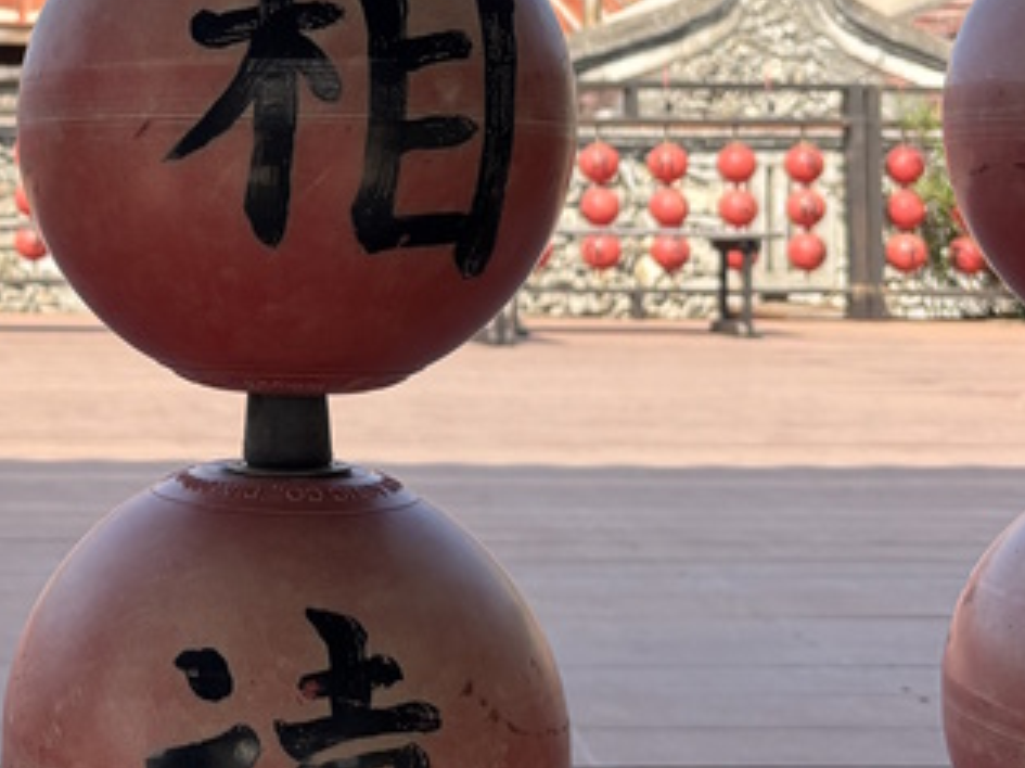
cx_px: 98
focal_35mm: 66
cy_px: 124
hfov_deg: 28.3
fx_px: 1954
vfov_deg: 21.9
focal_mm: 5.96
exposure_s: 1/2288
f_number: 1.6
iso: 50
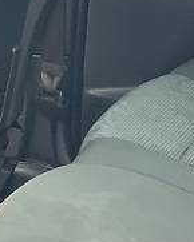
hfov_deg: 6.9
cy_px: 126
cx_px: -16
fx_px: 1606
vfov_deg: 8.6
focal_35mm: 224
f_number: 2.4
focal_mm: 6
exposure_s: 1/122
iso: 100
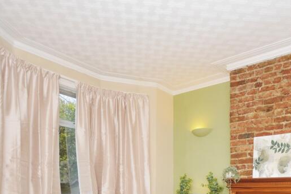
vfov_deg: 39.4
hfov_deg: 59.6
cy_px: 184
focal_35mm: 30
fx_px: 242
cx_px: 208
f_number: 5
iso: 200
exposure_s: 1/60
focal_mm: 10
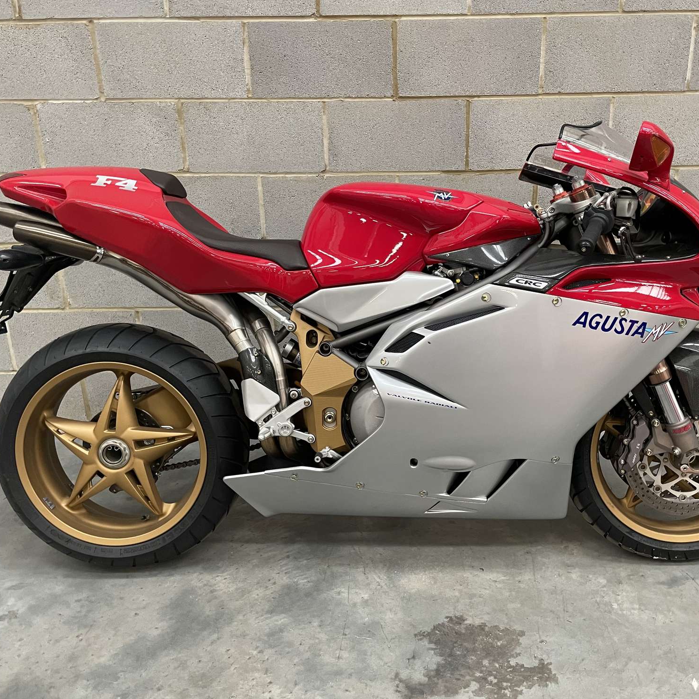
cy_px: 353
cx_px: 397
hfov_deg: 52.4
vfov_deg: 52.5
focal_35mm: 31
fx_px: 708
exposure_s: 1/60
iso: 250
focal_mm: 4.2
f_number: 1.6
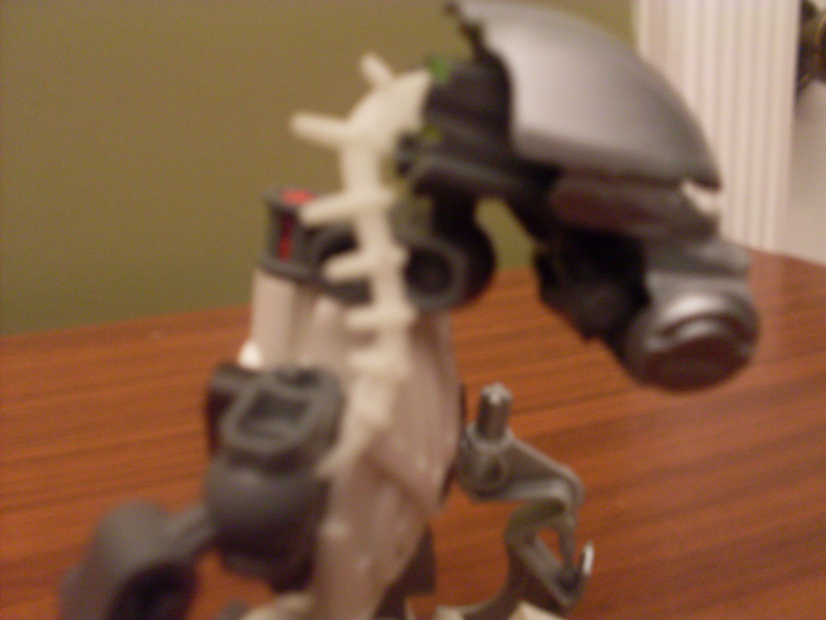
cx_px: 413
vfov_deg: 37.7
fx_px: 907
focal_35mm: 38
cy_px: 310
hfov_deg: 49.0
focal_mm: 6.3
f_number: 2.8
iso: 200
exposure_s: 1/3
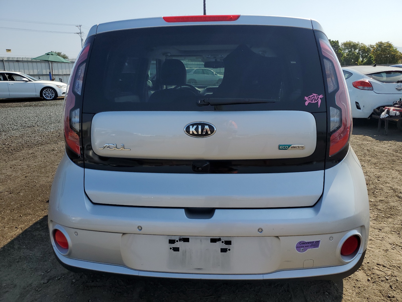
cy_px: 151
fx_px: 302
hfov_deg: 67.3
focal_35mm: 26
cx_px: 201
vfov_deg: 53.1
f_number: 1.5
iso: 50
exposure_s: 1/3333
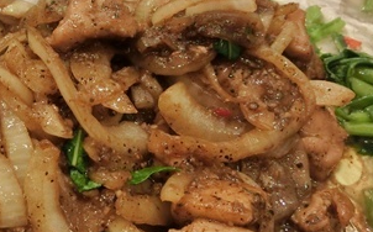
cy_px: 95
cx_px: 70
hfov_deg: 36.2
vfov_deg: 23.9
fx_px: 548
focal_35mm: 54
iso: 200
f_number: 3
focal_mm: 4.24
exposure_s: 1/60
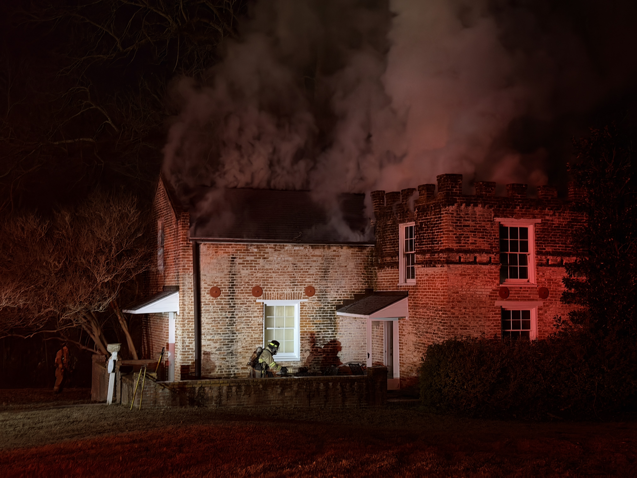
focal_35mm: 48
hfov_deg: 39.7
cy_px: 239
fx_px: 883
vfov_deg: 30.3
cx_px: 318
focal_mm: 6.76
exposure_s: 1/15
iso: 1000
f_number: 1.78
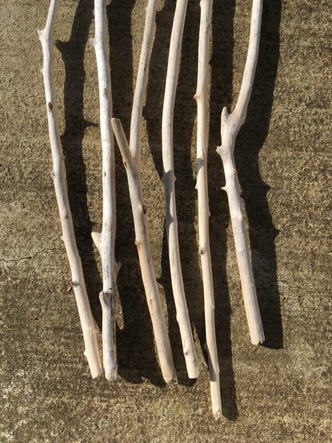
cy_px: 222
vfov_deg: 61.7
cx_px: 166
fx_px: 371
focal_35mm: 29
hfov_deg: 48.2
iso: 25
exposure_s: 1/2404
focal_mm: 4.15
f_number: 2.2
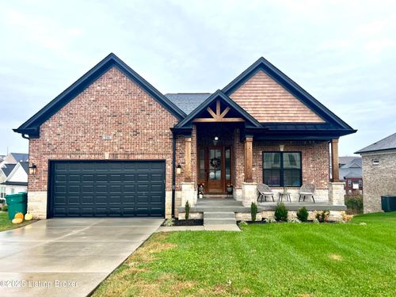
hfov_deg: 67.3
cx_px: 198
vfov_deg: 53.1
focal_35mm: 26
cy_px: 148
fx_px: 297
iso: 50
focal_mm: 5.7
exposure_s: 1/827
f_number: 1.5
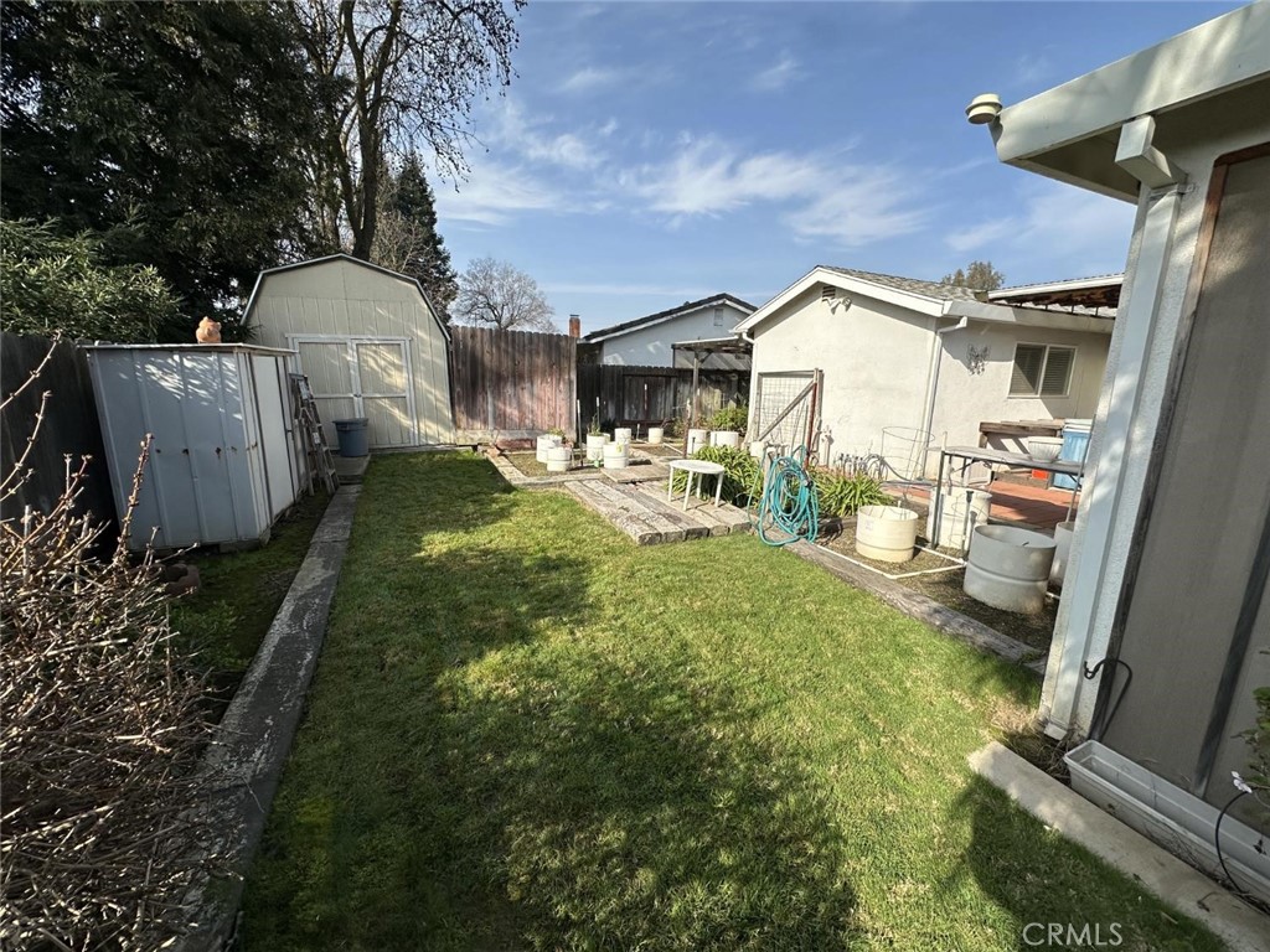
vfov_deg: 85.7
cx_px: 635
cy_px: 476
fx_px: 514
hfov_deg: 102.1
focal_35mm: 14
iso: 40
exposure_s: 1/2092
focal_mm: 2.22
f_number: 2.2
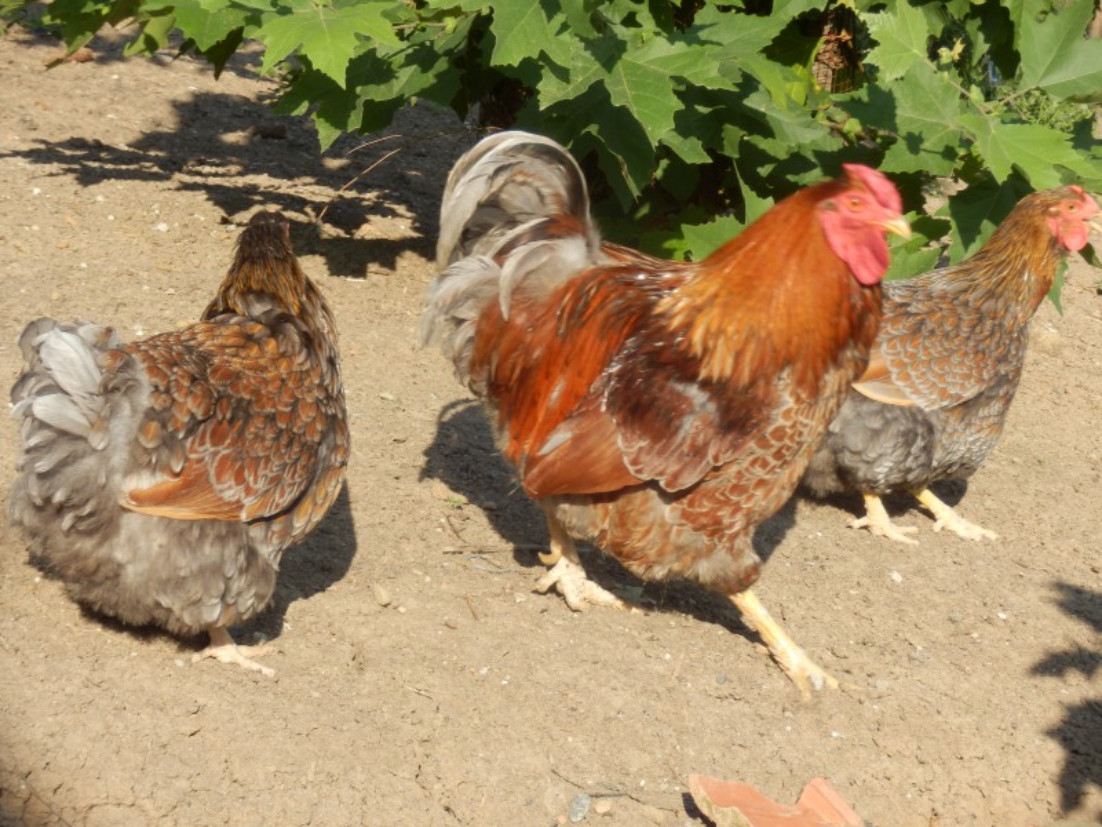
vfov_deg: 10.7
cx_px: 551
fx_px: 4393
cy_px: 414
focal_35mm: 138
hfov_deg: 14.3
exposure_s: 1/200
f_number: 5.8
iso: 80
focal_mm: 24.4
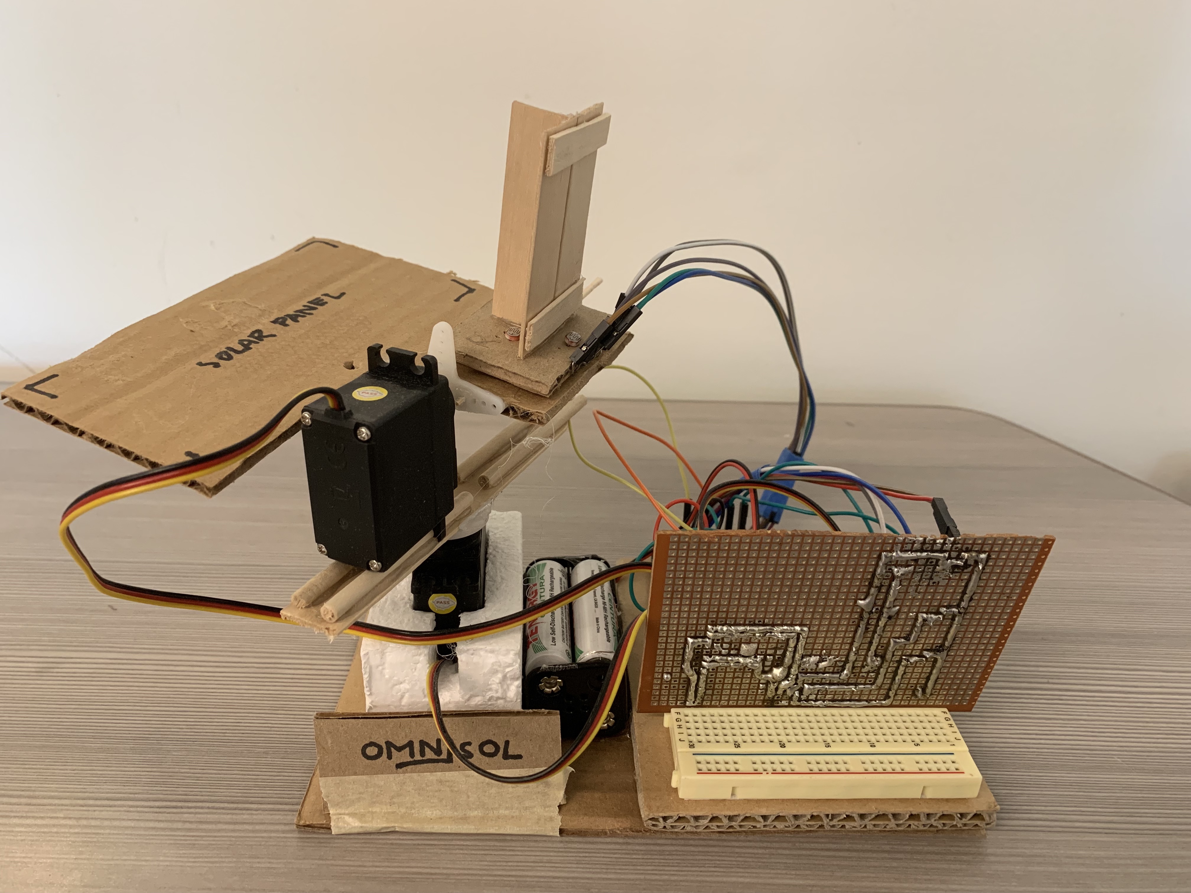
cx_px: 596
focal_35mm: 26
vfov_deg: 53.1
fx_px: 895
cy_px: 446
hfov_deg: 67.3
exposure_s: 1/60
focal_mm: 4.25
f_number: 1.8
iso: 160
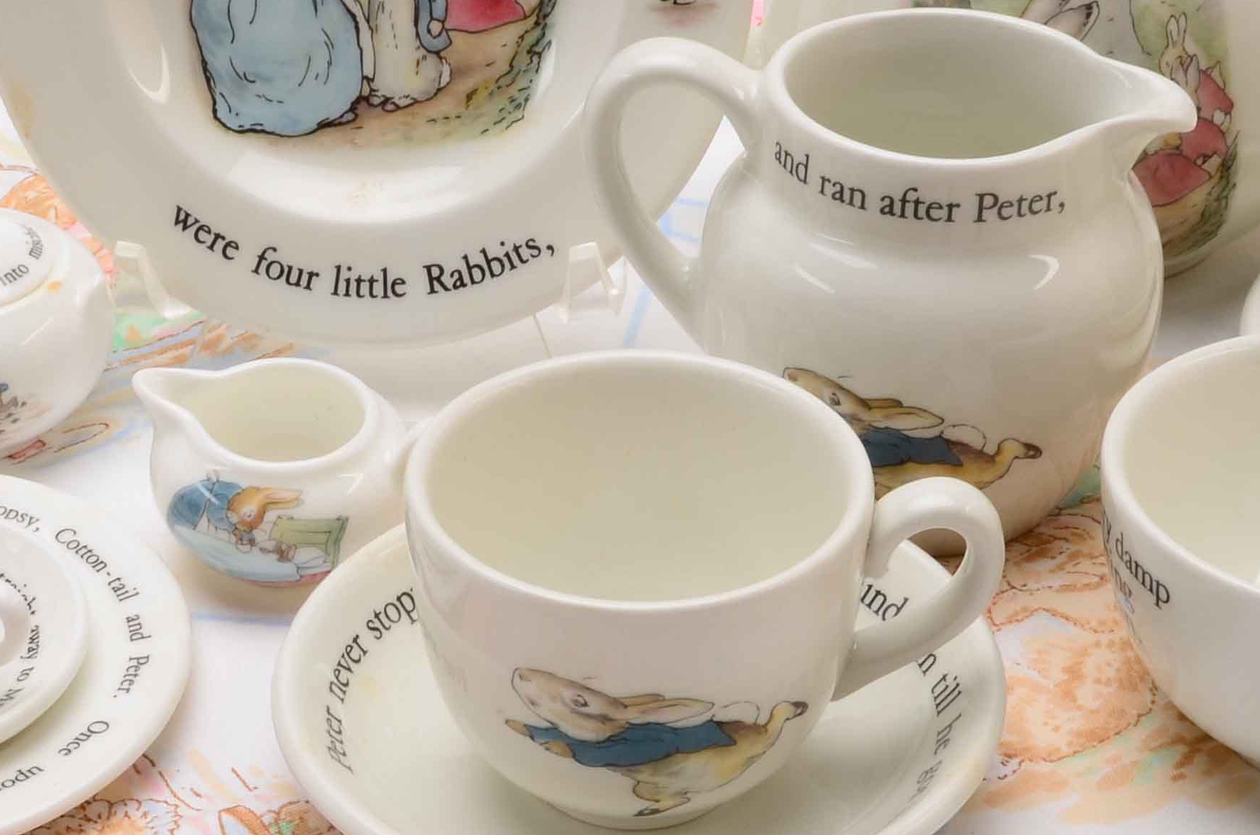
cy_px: 588
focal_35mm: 105
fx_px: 3681
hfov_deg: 19.4
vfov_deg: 12.9
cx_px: 543
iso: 100
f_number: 25
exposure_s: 1/160
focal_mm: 25
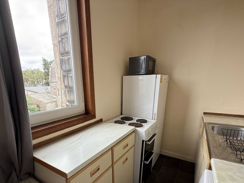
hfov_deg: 84.4
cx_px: 110
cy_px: 124
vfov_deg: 66.6
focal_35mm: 19
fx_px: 134
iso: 40
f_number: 2.2
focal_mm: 2.22
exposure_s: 1/103
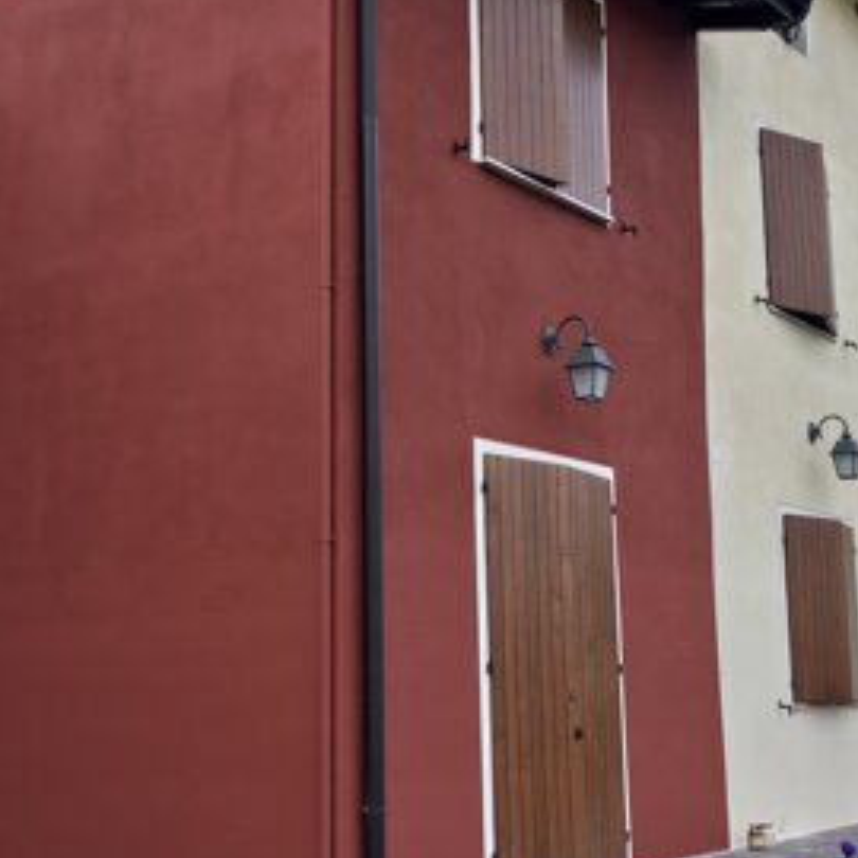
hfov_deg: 43.8
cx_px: 397
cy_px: 413
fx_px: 1066
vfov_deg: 43.9
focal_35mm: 38
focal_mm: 4.15
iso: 25
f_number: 2.2
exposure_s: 1/463
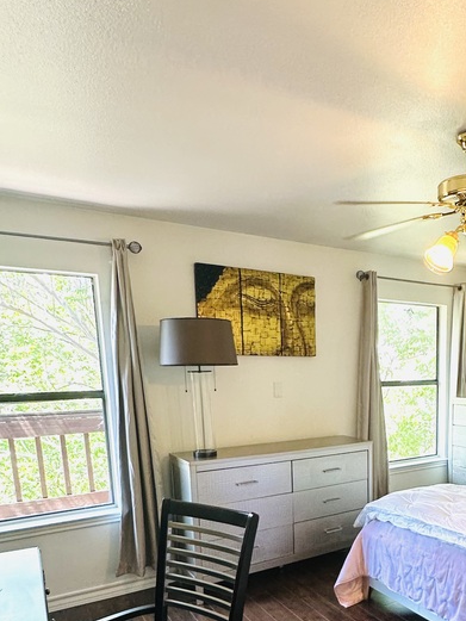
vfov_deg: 59.1
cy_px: 449
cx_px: 387
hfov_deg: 45.3
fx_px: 520
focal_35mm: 29
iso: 200
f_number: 2.2
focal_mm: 2.22
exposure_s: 1/120
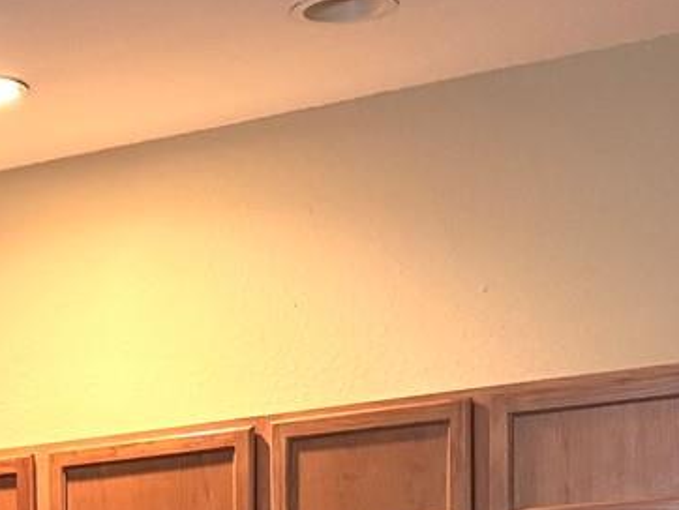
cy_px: 908
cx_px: -96
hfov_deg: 17.8
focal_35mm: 106
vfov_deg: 12.8
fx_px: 2081
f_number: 1.78
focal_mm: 6.76
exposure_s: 1/60
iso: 640
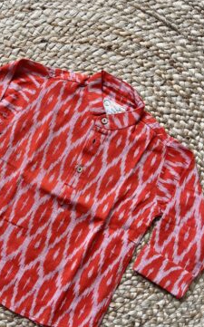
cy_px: 190
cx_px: 60
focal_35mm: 33
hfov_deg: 37.6
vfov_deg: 57.9
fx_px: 294
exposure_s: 1/122
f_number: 1.6
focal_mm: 5.1
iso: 40
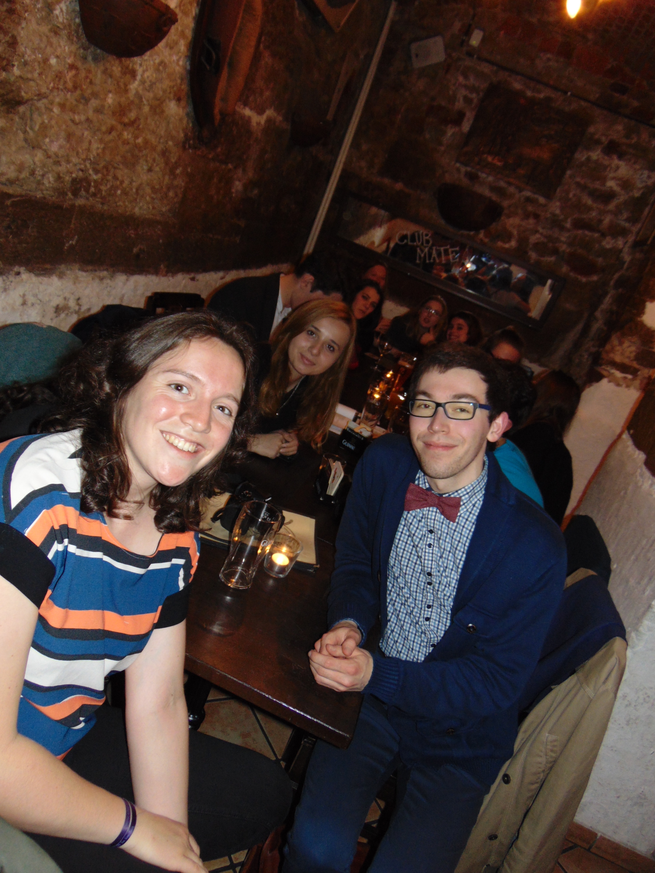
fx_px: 631
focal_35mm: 25
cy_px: 436
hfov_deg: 54.9
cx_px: 328
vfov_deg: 69.4
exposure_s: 1/8
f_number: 3
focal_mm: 4.5
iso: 200
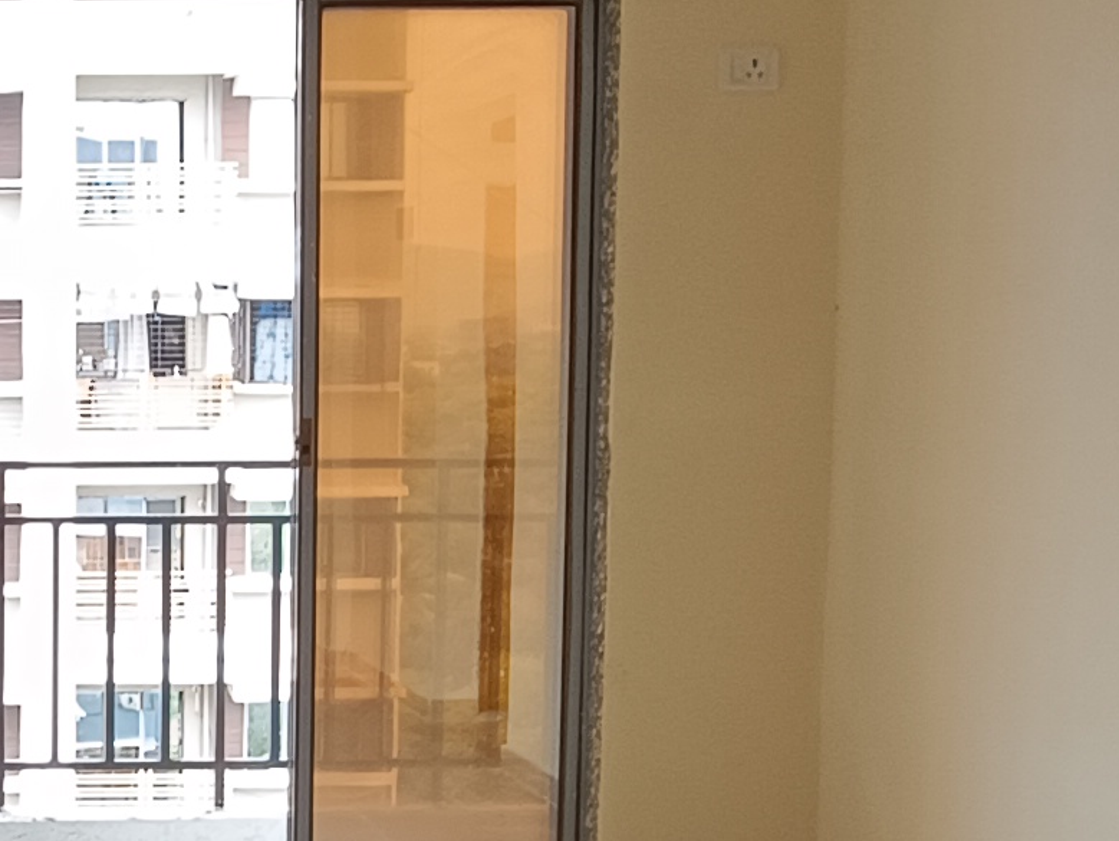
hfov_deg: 26.3
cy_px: 578
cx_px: -161
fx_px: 2167
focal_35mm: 67
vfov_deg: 21.8
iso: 62
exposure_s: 1/100
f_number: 2.2
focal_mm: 1.66
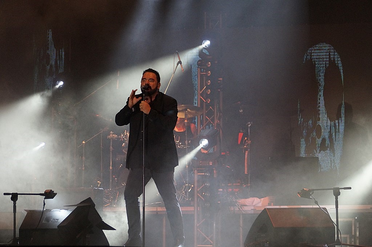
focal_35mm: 195
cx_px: 186
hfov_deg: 10.6
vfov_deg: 7.0
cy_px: 124
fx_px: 2014
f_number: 4.5
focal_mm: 130
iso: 2500
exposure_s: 1/125
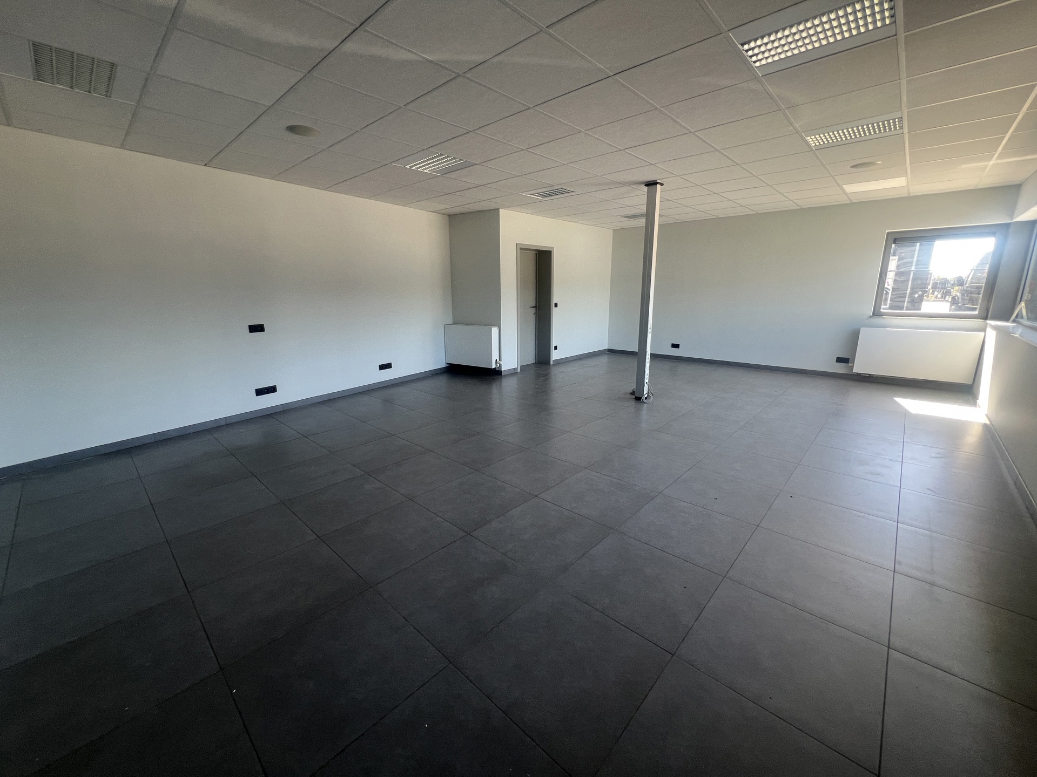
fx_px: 389
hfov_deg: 106.2
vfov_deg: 89.9
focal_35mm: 13
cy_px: 388
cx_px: 518
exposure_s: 1/99
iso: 64
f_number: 1.8
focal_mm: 1.57
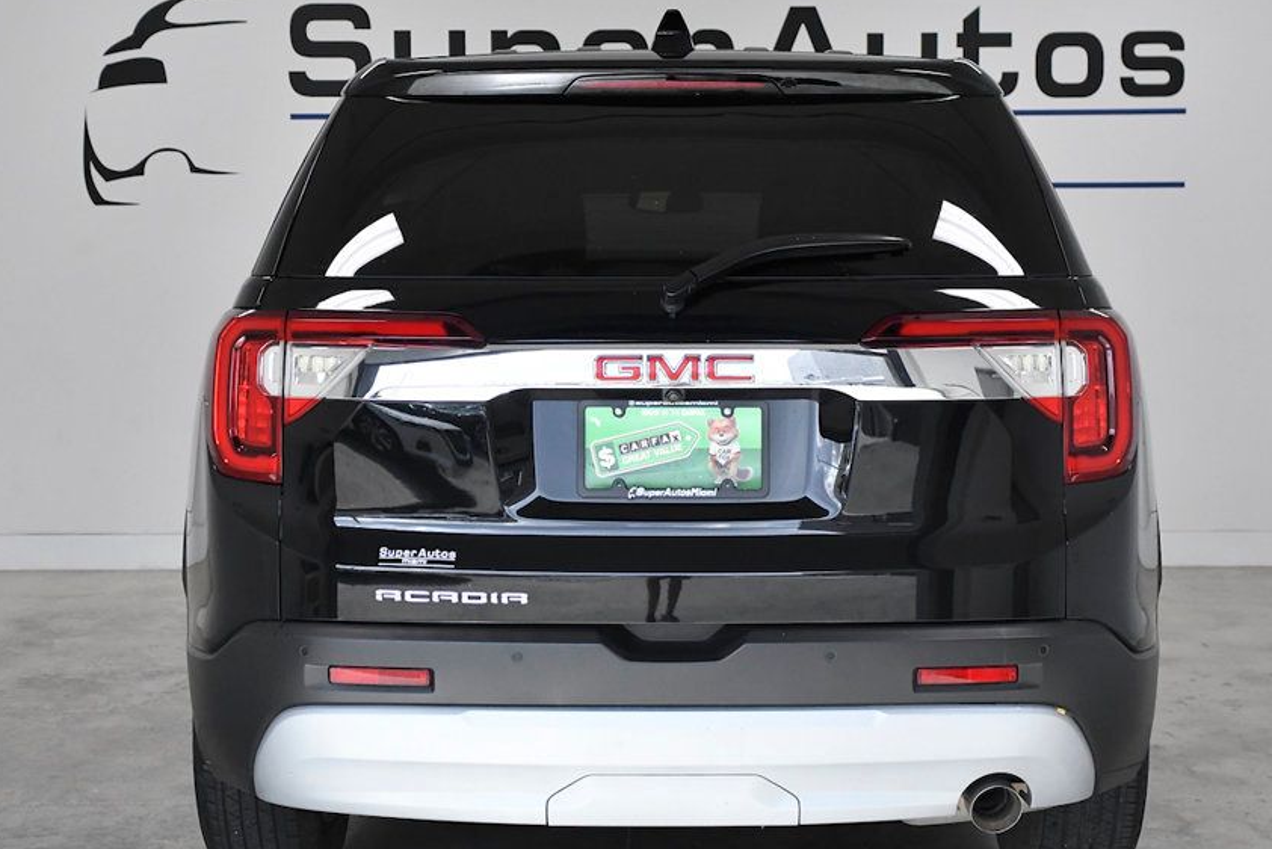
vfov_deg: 21.9
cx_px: 668
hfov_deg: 32.4
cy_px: 460
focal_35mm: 62
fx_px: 2191
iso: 2500
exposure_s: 1/2500
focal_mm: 34
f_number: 4.5
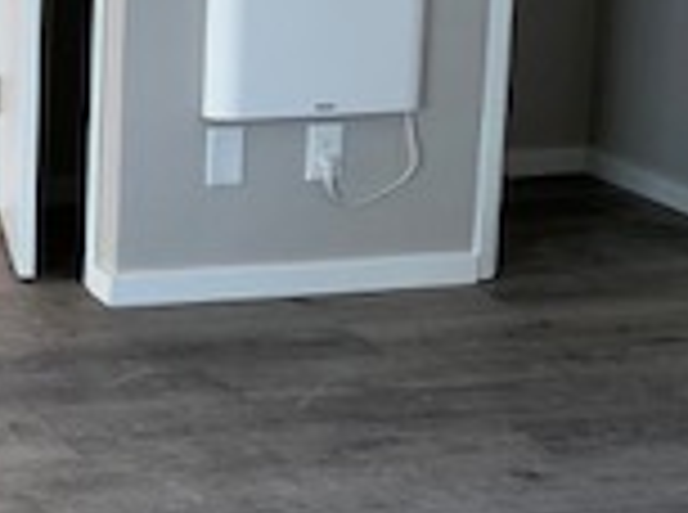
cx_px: -391
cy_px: -122
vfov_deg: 13.1
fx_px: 2161
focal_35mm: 109
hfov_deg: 16.3
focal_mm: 4.25
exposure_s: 1/120
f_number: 1.8
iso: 50
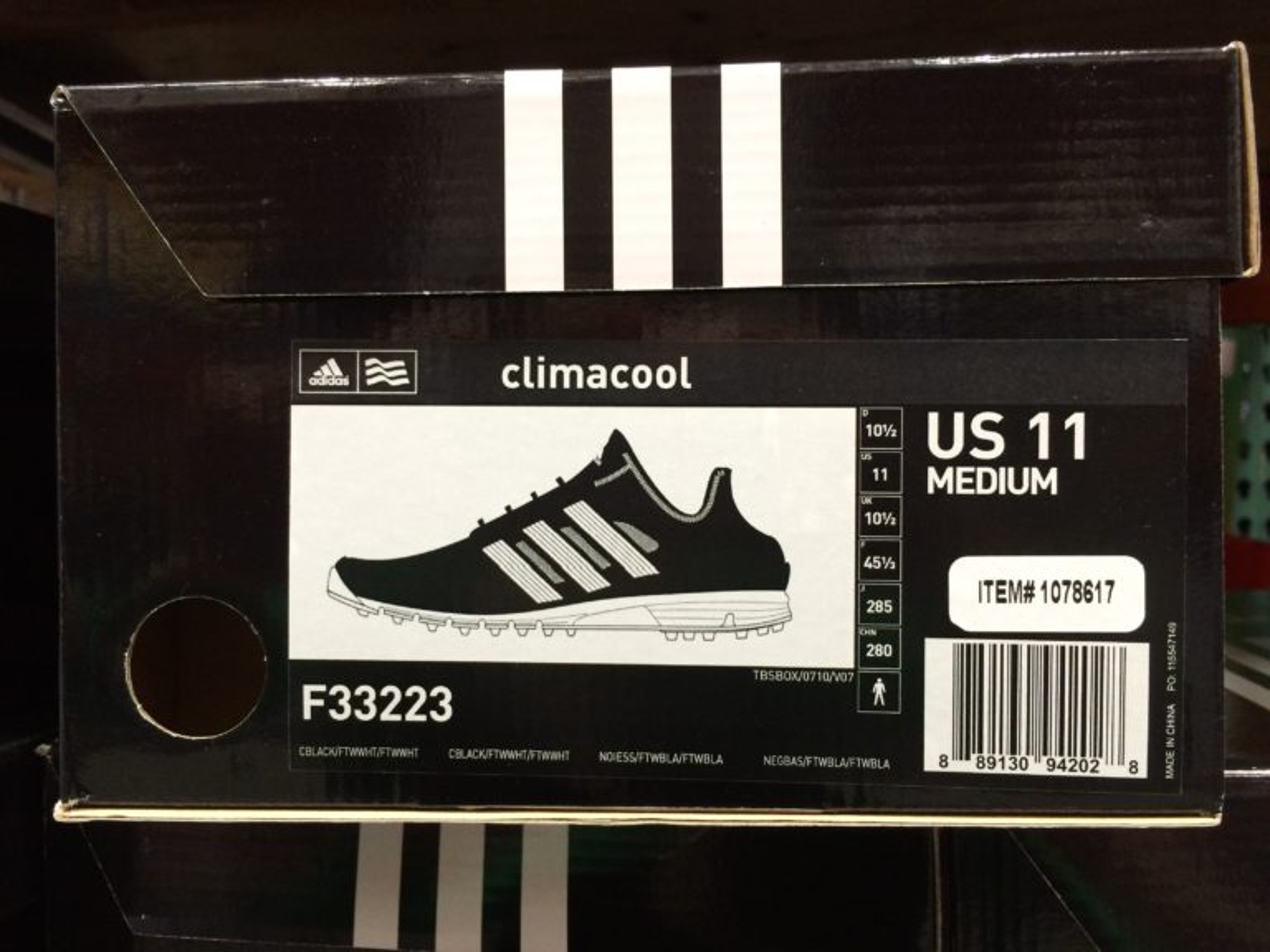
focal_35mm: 29
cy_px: 476
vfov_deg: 48.2
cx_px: 635
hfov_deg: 61.7
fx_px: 1064
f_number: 2.2
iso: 125
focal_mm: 4.15
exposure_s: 1/30
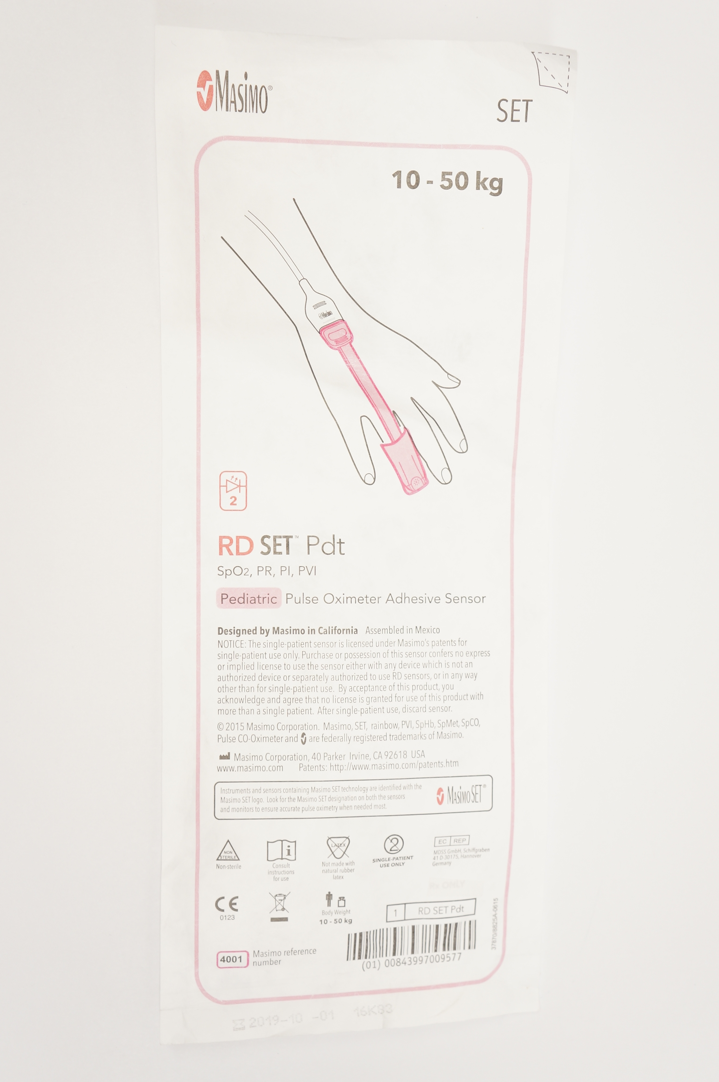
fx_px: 1171
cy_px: 541
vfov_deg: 49.6
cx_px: 360
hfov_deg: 34.1
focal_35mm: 39
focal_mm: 26
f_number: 5.6
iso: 400
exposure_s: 1/80
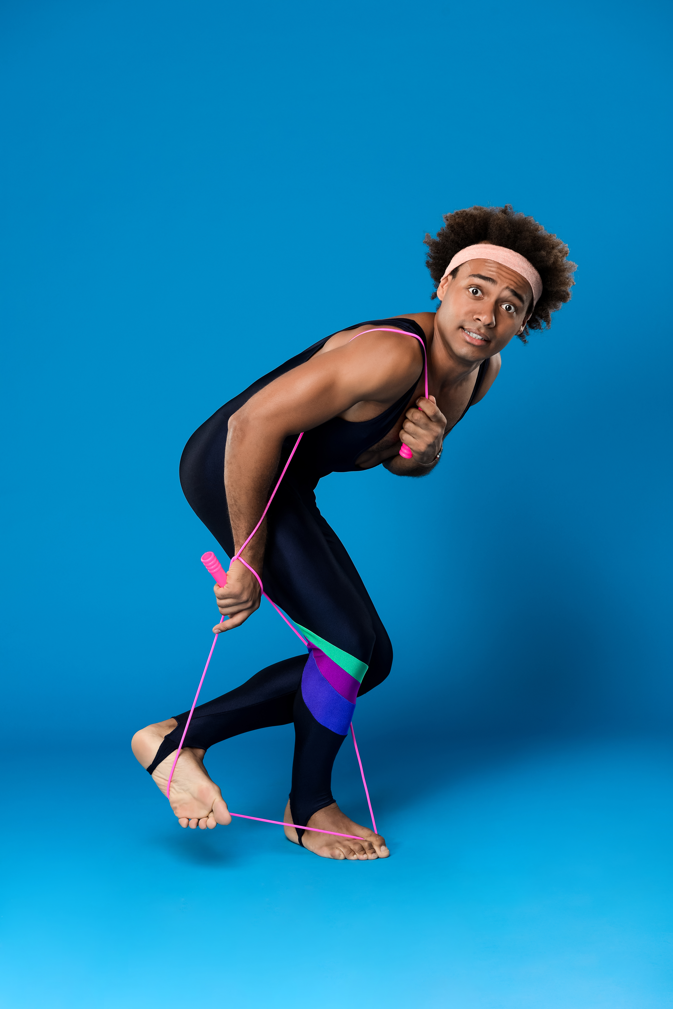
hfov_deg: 19.5
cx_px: 336
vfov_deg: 28.8
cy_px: 504
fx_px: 1961
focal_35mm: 70
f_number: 8
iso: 100
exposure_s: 1/160
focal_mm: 70
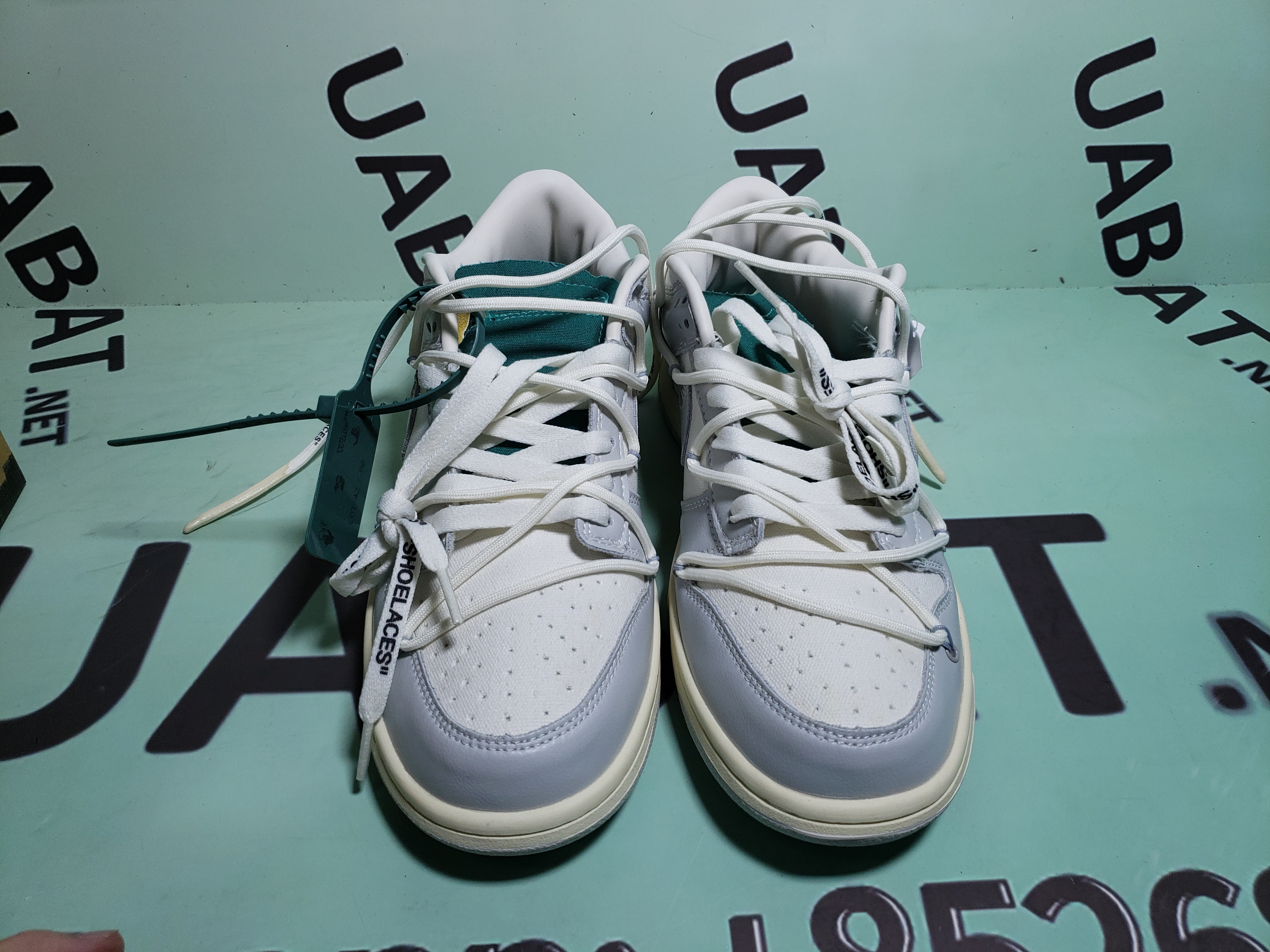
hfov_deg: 67.3
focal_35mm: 26
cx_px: 635
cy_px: 476
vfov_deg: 53.1
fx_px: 954
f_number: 1.5
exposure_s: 1/545
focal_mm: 4.3
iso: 50
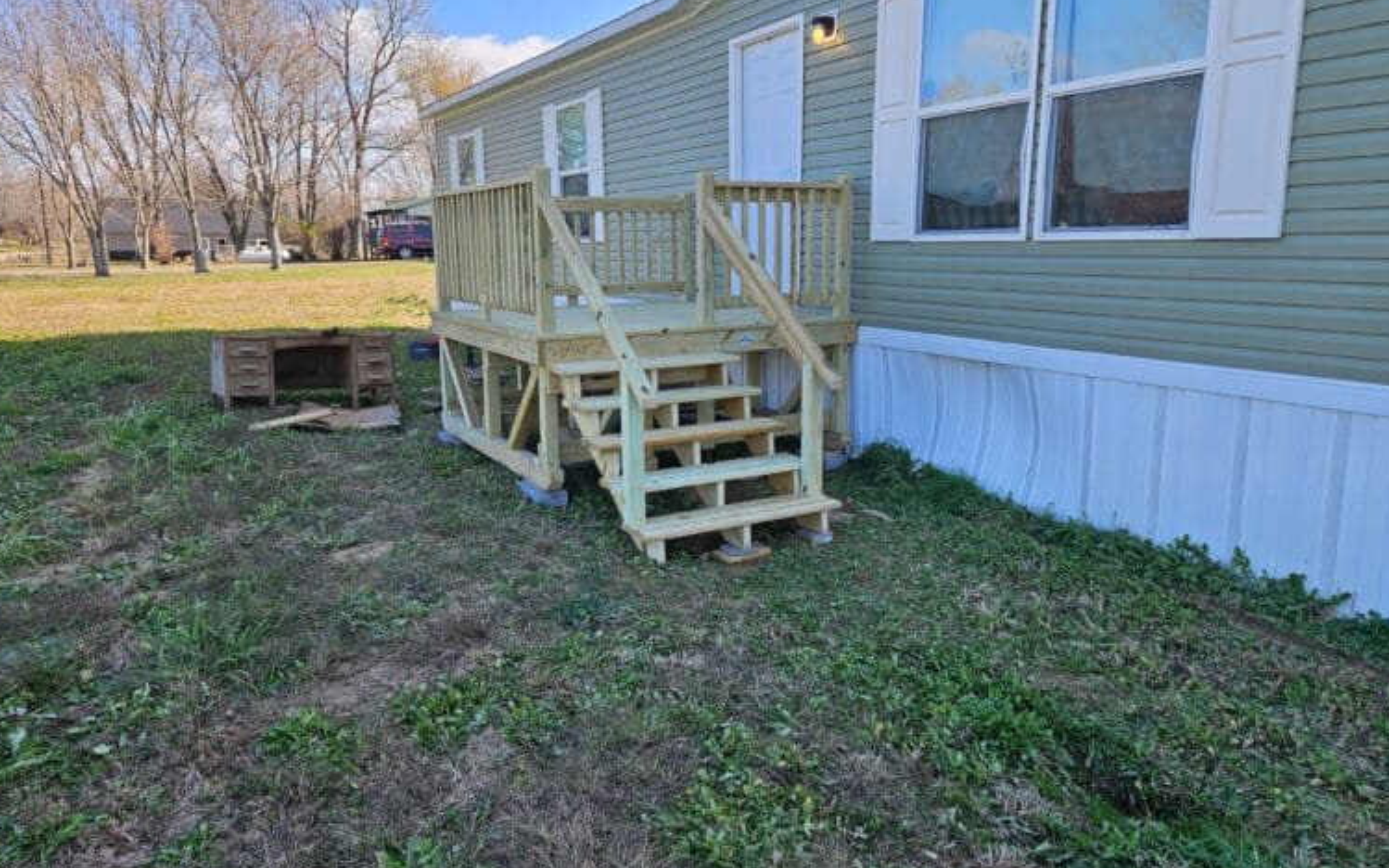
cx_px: 684
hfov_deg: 72.5
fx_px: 946
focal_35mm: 25
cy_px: 401
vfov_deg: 49.2
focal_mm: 5.4
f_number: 1.8
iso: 25
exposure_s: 1/481
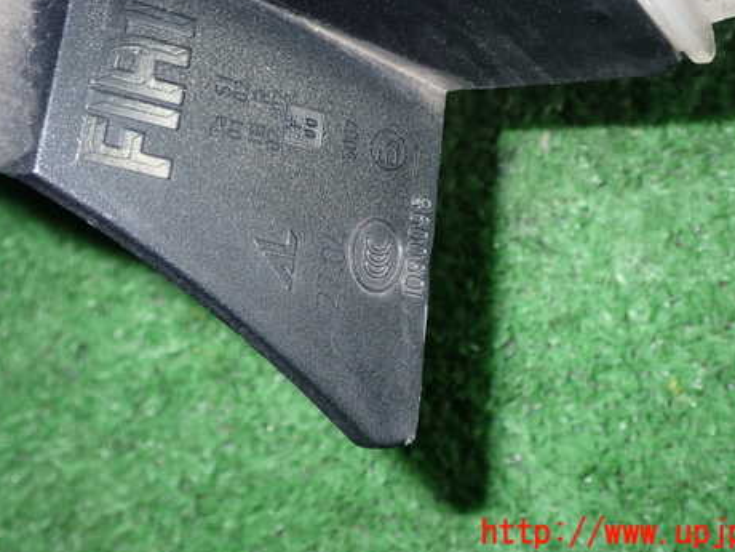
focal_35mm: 47
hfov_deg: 40.4
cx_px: 363
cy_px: 194
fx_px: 998
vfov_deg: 30.7
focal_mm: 6.37
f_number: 7.1
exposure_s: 1/40
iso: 200
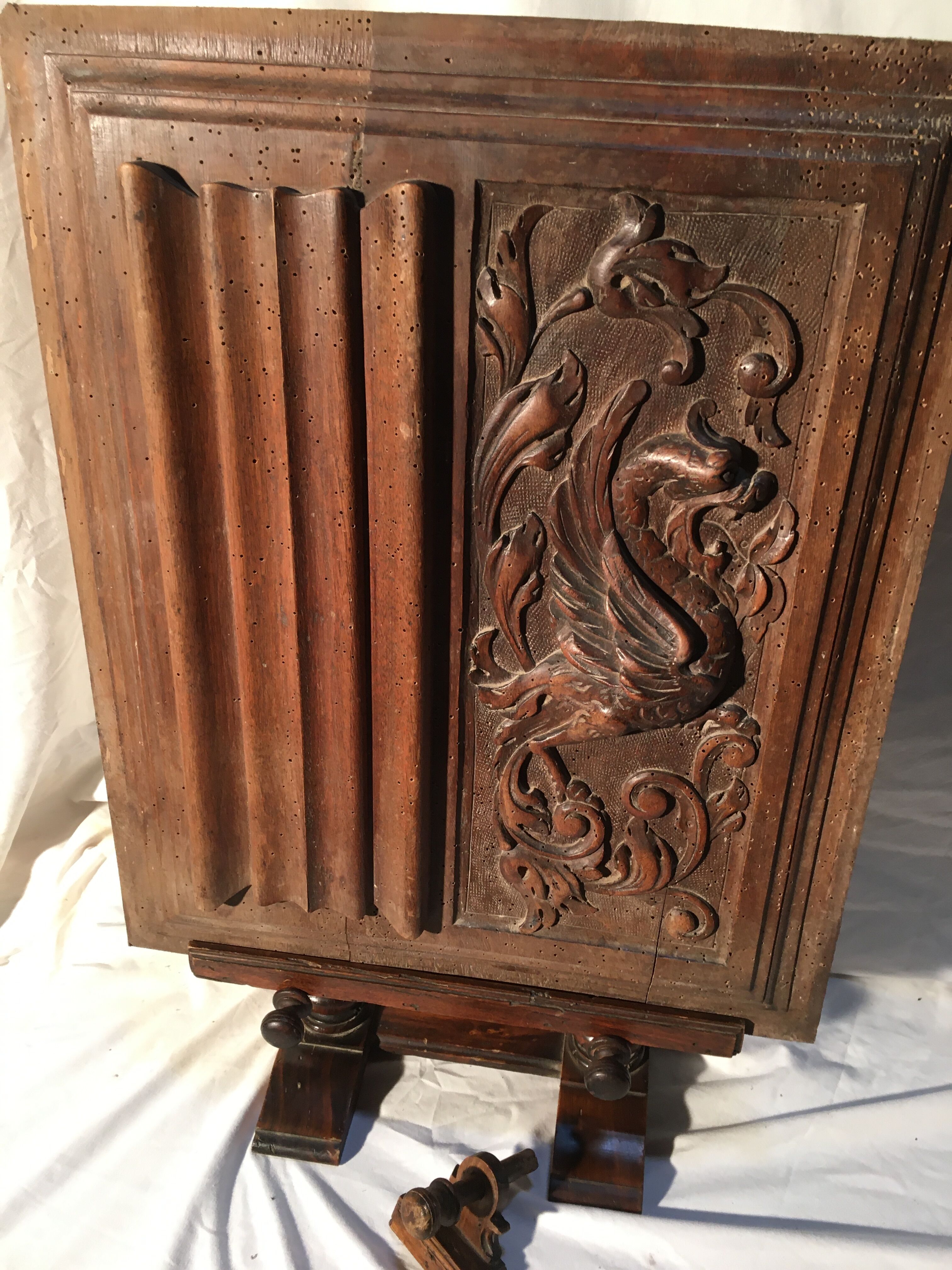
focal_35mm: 29
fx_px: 1063
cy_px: 635
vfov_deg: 61.7
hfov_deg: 48.2
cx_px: 476
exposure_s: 1/33
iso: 100
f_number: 2.2
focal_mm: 4.15
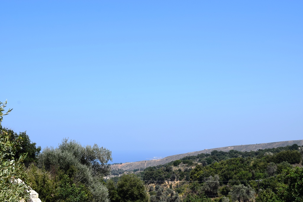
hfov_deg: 24.6
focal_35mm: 82
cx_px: 152
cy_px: 101
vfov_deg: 16.6
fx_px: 694
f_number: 11
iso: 200
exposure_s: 1/500
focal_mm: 55
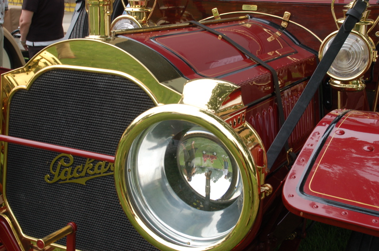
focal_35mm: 52
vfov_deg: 25.7
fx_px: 552
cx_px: 190
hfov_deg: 37.9
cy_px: 126
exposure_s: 1/60
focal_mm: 35
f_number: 14
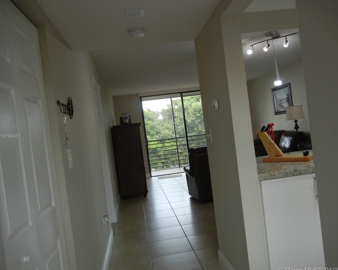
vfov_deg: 45.8
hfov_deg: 55.7
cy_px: 137
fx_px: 320
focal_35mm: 32
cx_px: 169
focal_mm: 5.4
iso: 160
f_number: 3.5
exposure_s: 1/54.8
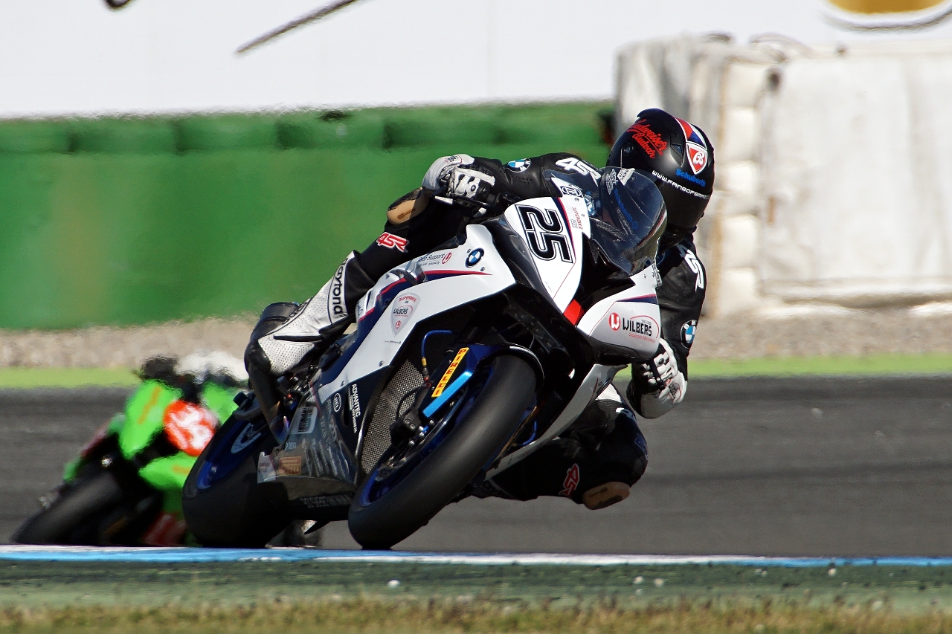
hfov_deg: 2.8
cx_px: 476
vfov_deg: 1.8
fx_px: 19829
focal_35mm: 750
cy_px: 317
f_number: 8
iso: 200
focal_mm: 500
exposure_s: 1/1000
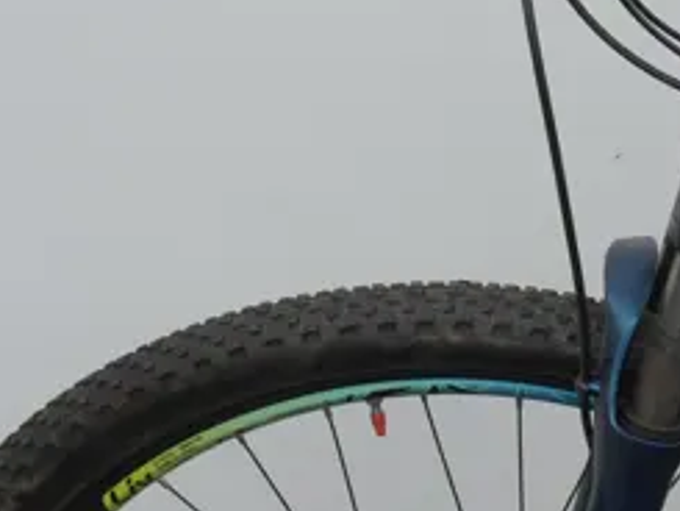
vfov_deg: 11.0
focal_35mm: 134
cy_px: 415
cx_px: 1377
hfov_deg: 12.8
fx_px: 2634
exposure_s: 1/200
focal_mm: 16
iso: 200
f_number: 5
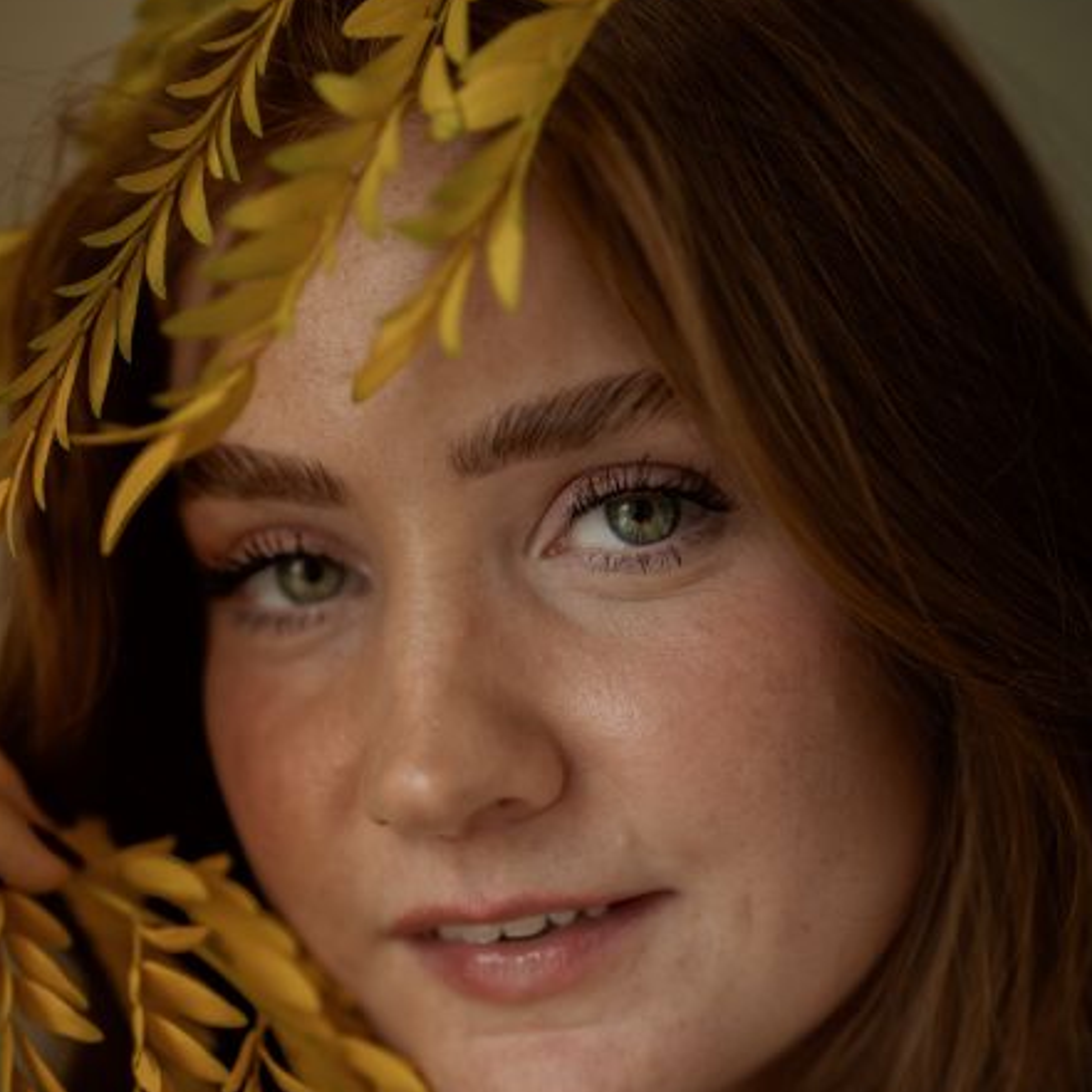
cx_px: 545
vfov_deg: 26.3
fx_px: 2320
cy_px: 759
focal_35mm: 65
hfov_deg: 26.5
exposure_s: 1/250
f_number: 2
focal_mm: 50
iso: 500
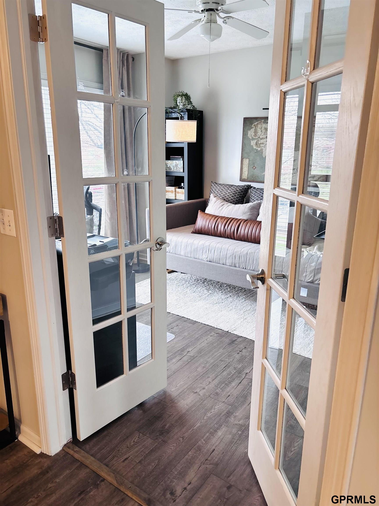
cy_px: 253
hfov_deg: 53.1
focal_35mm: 26
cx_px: 190
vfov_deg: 67.3
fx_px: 380
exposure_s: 1/60
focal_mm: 5.96
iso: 125
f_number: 1.6
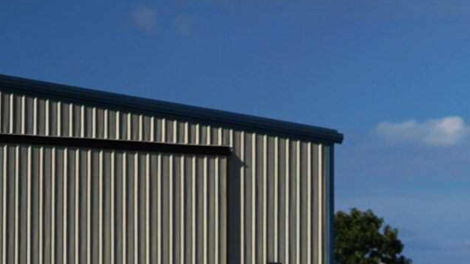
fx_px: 3713
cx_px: 927
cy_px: 389
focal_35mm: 298
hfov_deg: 7.0
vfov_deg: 4.1
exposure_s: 1/6400
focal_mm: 70
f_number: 2.8
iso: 100
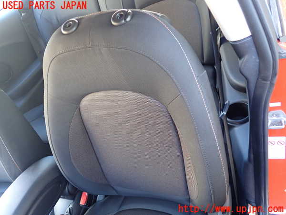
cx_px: 143
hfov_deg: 60.0
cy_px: 108
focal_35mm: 30
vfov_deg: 46.8
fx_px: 248
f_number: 2.3
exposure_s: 1/30
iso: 320
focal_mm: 5.4
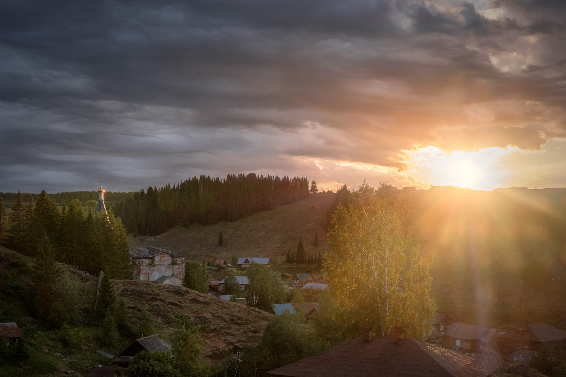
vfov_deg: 30.5
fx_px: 692
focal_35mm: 44
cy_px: 188
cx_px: 283
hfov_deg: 44.5
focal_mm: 29.3
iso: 800
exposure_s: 1/105
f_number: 11
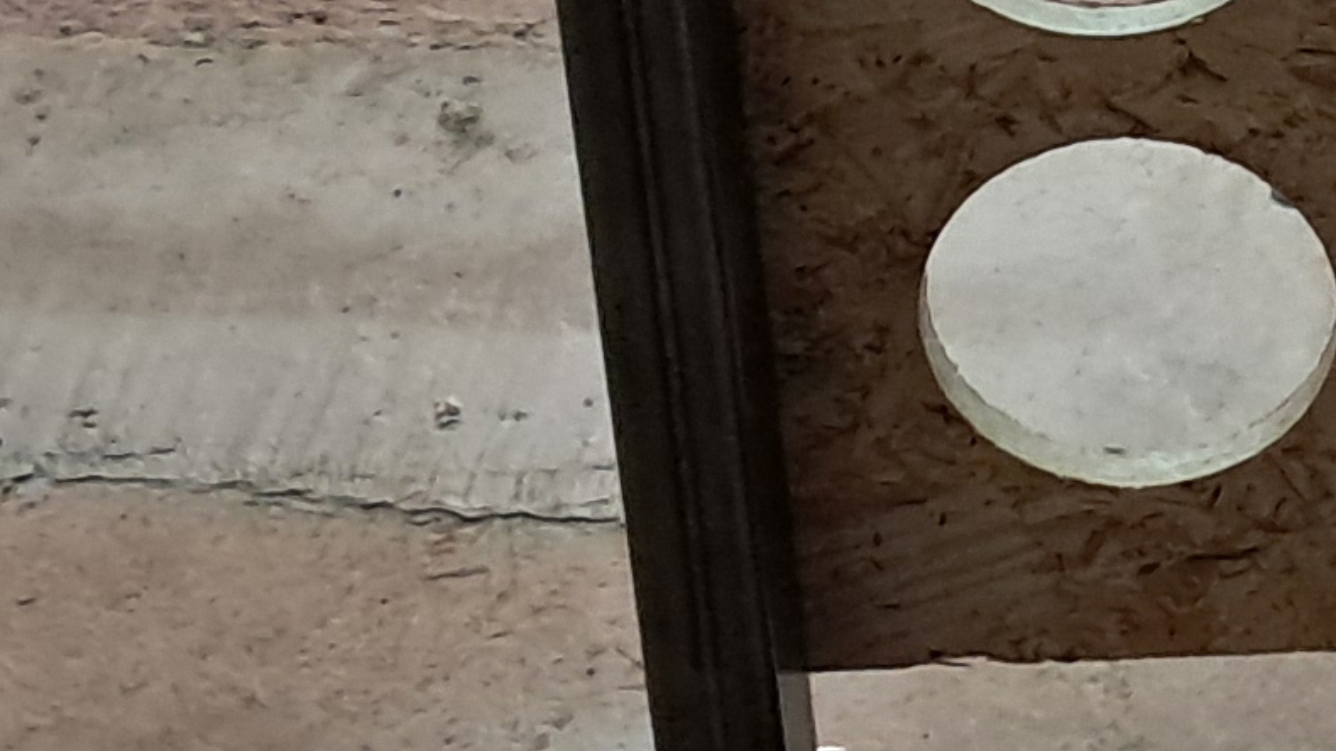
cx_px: 1558
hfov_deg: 13.8
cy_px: -556
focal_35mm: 152
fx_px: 5384
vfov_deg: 7.7
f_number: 1.8
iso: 640
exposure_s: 1/33
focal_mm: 4
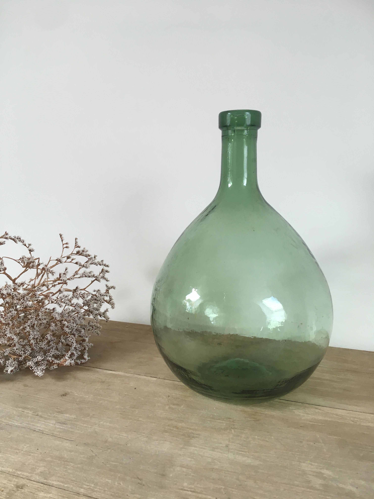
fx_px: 418
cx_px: 187
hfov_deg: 48.2
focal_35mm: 29
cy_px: 250
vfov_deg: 61.7
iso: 25
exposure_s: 1/33
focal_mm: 4.15
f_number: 2.2
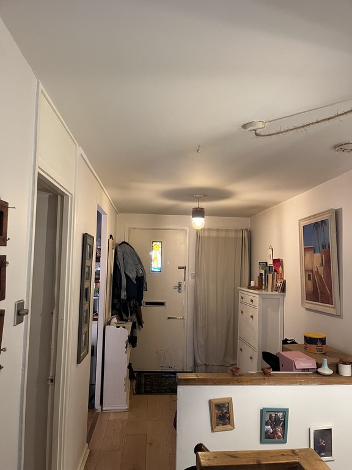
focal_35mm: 26
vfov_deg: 67.3
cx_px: 176
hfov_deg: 53.1
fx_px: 353
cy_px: 235
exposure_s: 1/50
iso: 200
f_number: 1.6
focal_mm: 5.1
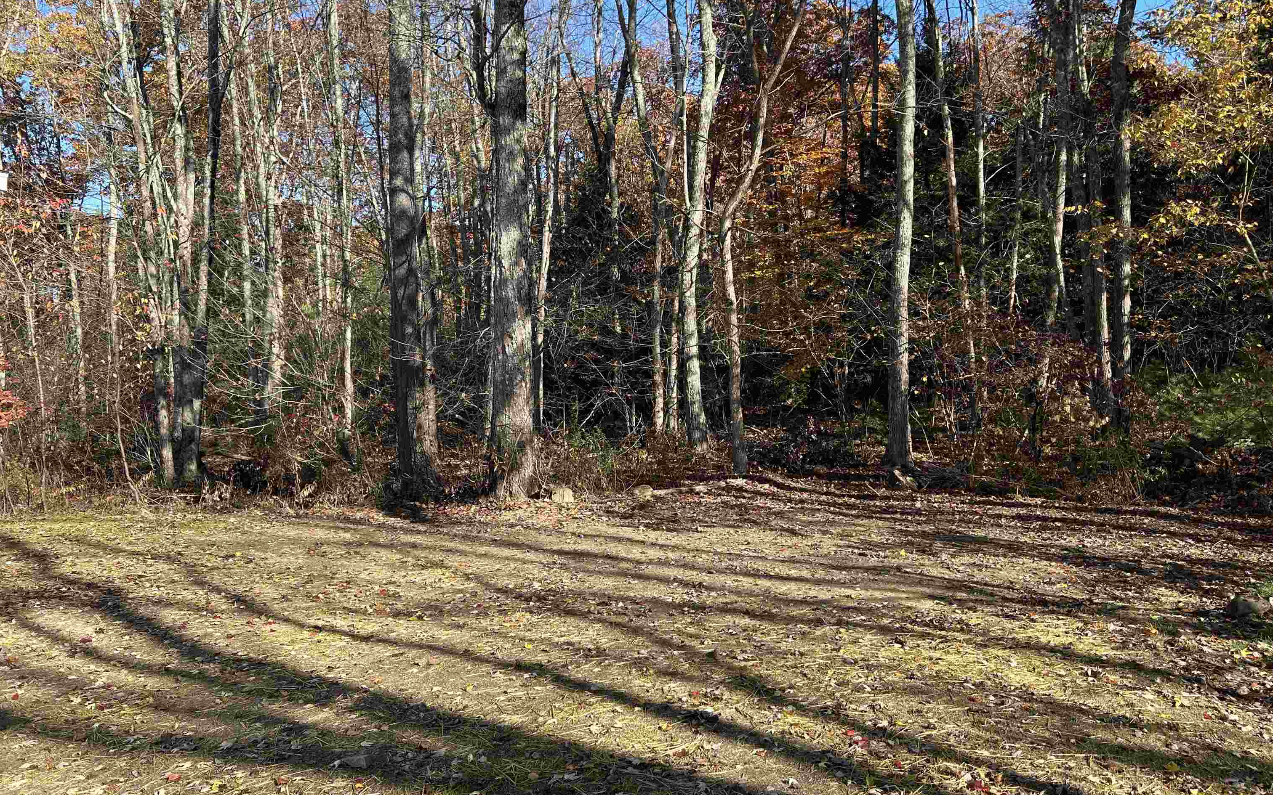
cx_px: 645
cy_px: 326
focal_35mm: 28
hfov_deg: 66.5
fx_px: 971
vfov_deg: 44.4
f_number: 1.5
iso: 50
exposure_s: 1/1019
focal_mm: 5.7
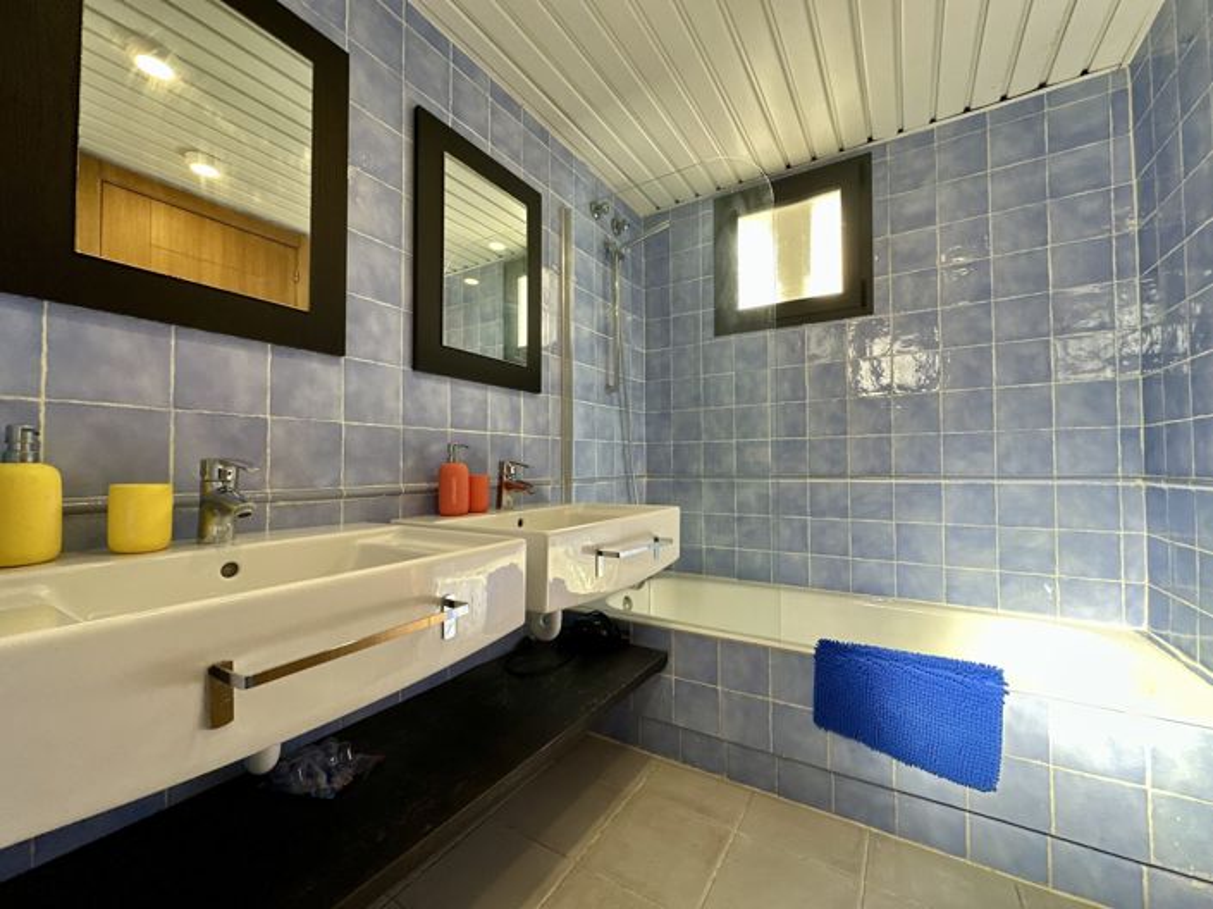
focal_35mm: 14
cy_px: 454
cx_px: 606
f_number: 2.2
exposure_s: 1/99
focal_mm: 2.22
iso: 160
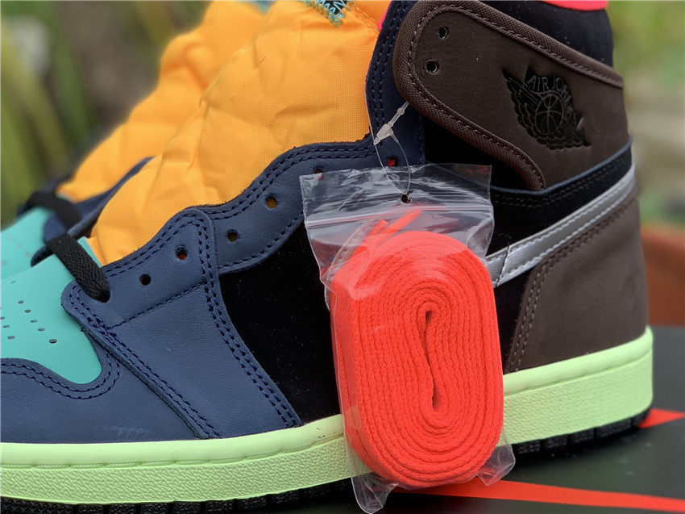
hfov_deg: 36.8
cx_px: 342
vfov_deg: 28.0
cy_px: 257
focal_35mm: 52
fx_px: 1029
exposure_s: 1/246
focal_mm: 6
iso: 16
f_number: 2.4
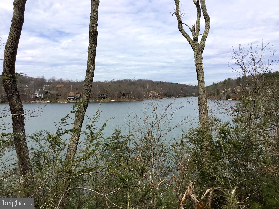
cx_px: 140
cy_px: 104
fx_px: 250
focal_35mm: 31
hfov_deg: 58.4
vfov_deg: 45.4
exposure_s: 1/1335
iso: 25
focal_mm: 3.3
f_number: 2.4
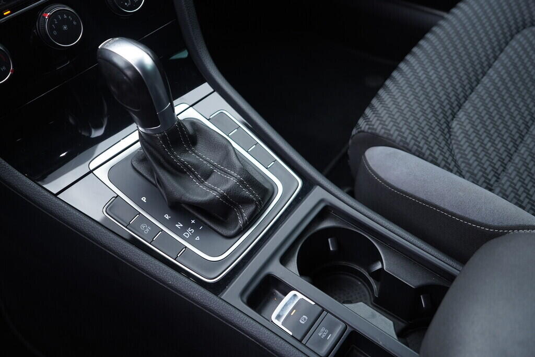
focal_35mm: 36
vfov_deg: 36.9
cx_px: 268
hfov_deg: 53.1
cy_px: 178
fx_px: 535
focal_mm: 24
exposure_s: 1/40
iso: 200
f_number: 2.8
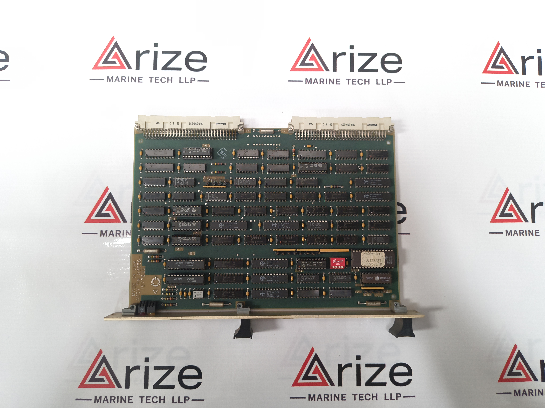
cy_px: 204
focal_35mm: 23
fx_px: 362
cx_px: 272
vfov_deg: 58.9
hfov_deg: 73.9
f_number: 1.8
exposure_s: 1/50
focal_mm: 5.56
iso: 726
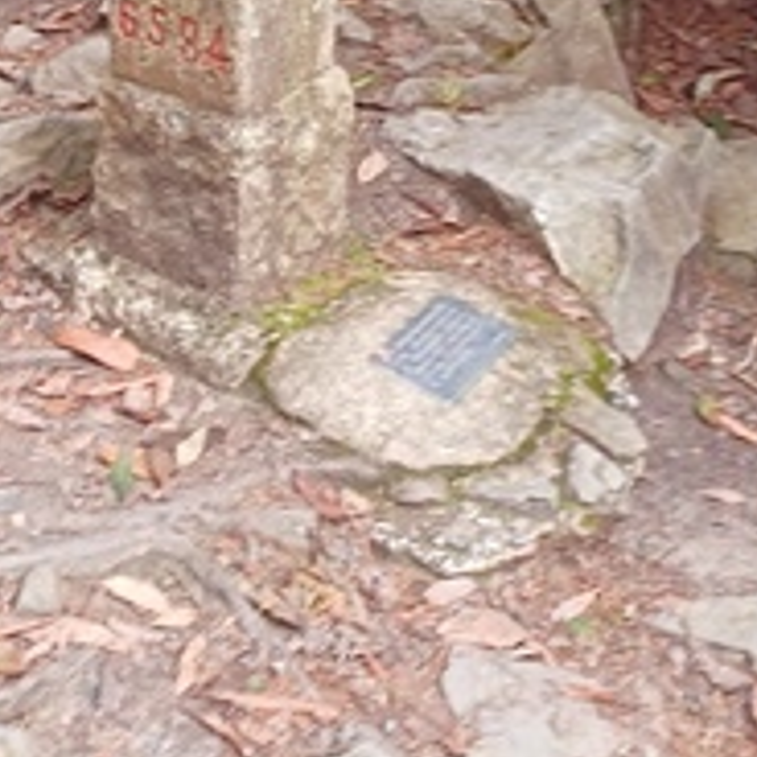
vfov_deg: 23.6
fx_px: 1781
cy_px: 144
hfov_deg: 23.6
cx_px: 136
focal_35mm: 72
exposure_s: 1/59
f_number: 1.8
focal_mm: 4.6
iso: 80
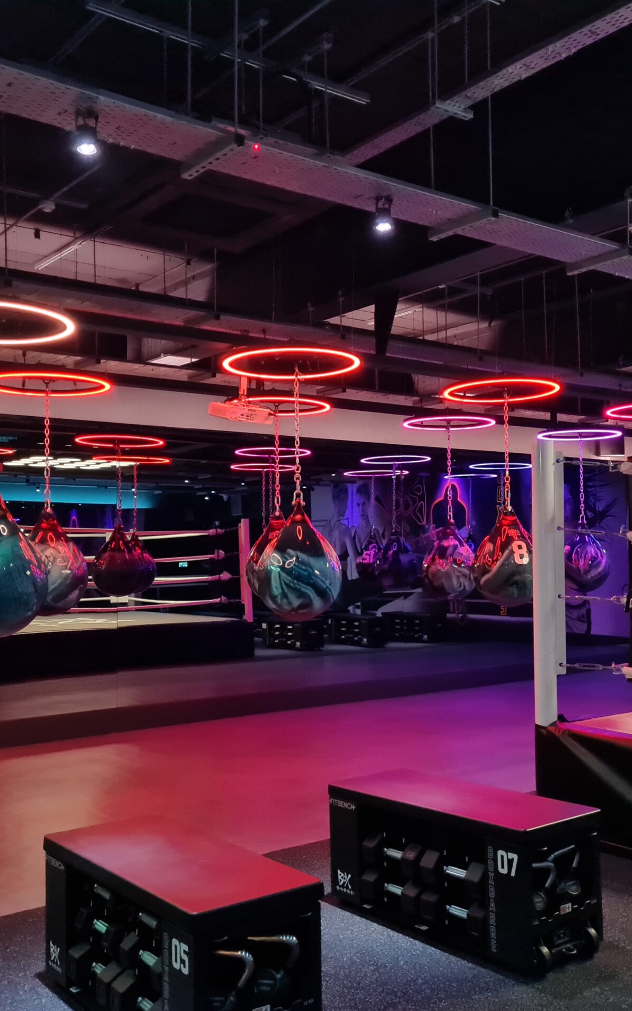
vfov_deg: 52.7
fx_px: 1020
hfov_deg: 34.3
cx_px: 385
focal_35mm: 37
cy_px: 508
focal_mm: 5.4
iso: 1250
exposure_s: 1/25
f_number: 1.8
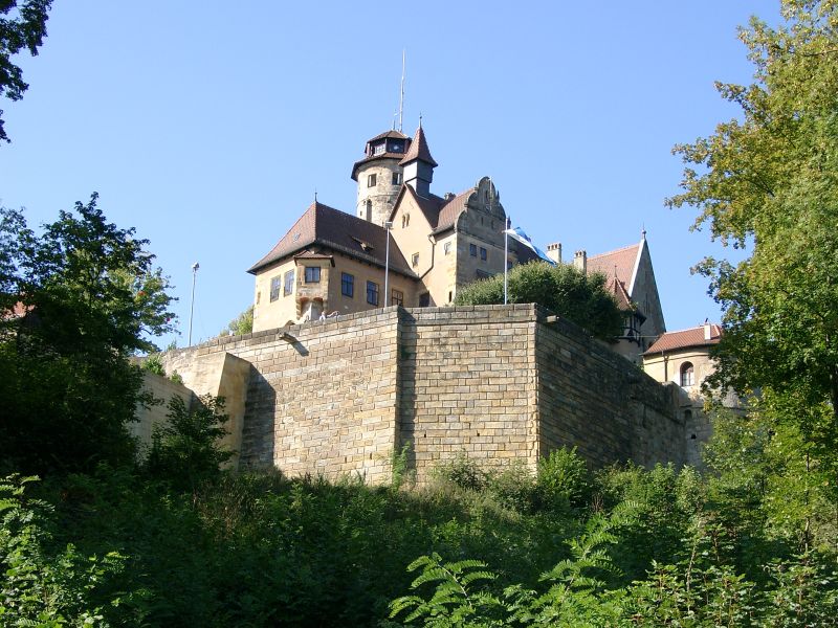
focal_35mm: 69
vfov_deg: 21.3
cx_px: 419
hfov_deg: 28.2
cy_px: 314
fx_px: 1670
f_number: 4
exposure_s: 1/258
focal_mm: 14.22
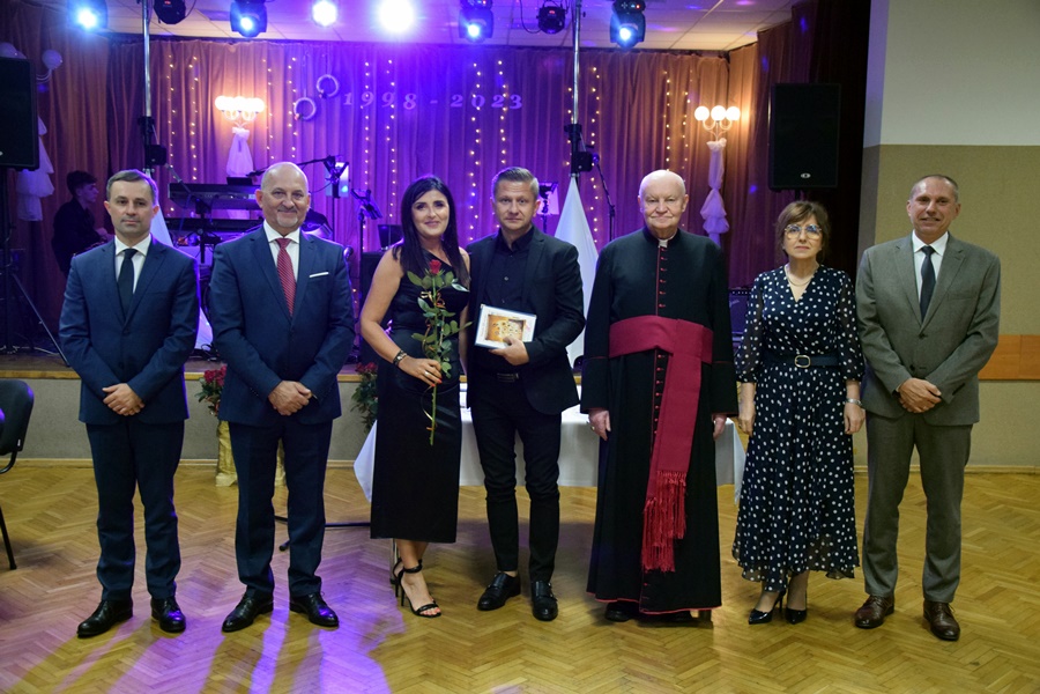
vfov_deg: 34.2
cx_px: 520
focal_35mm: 39
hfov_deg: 49.6
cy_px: 347
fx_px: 1127
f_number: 4
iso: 4000
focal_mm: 26
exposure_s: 1/100
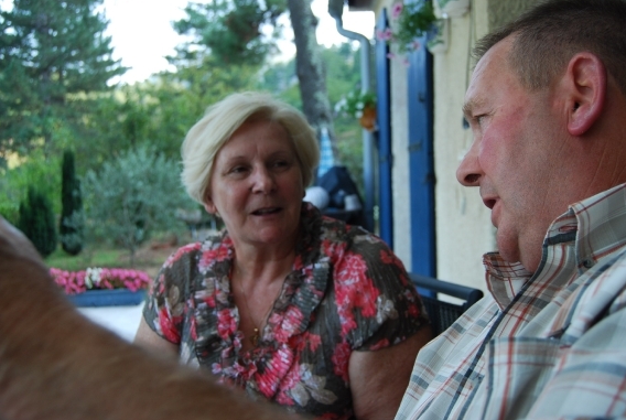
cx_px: 324
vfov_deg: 35.2
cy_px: 207
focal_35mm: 38
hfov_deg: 50.6
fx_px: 662
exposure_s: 1/80
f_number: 4.5
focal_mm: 24
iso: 200
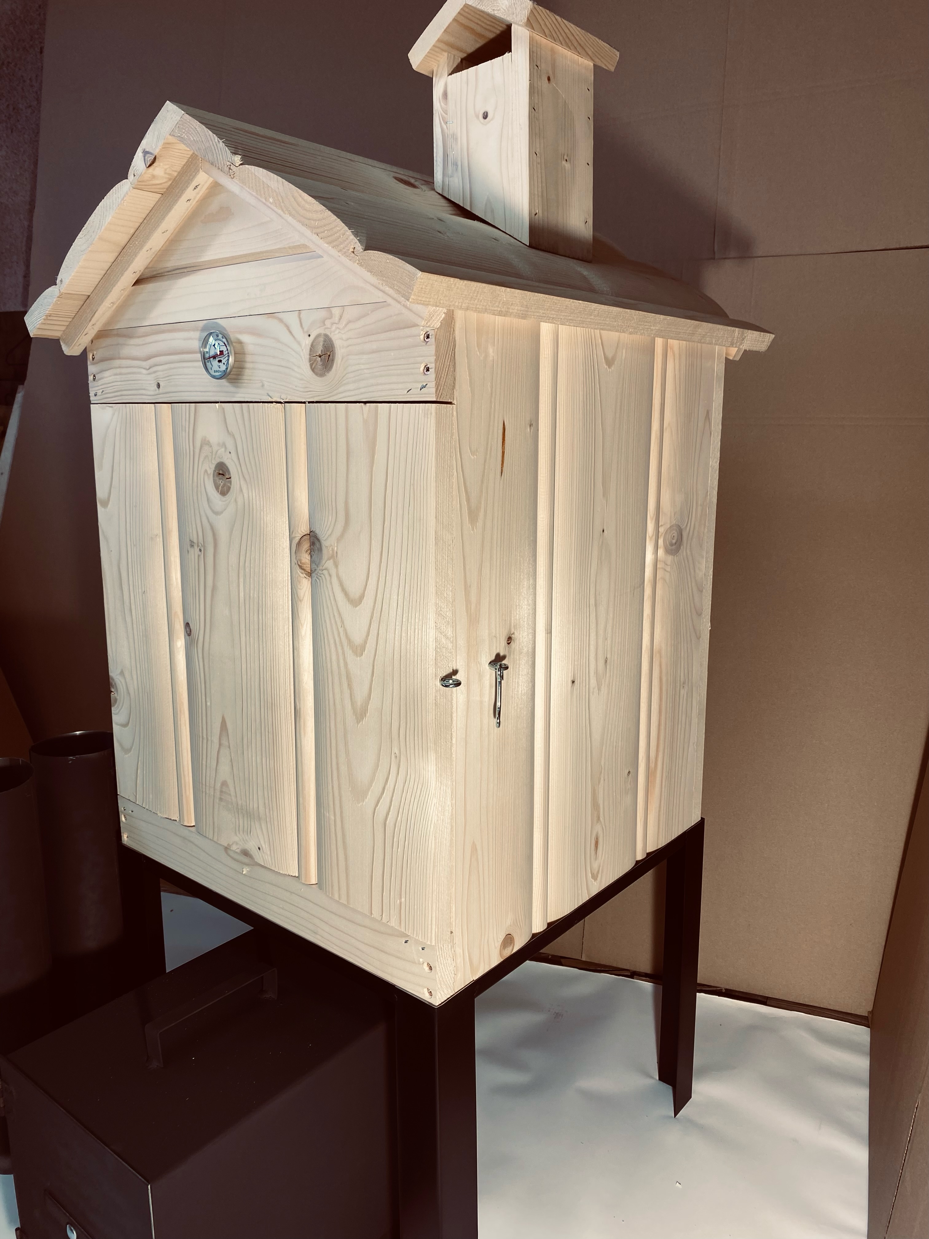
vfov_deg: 67.3
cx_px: 464
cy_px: 620
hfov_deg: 53.1
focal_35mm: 26
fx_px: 930
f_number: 1.8
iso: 32
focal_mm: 4.25
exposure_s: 1/100
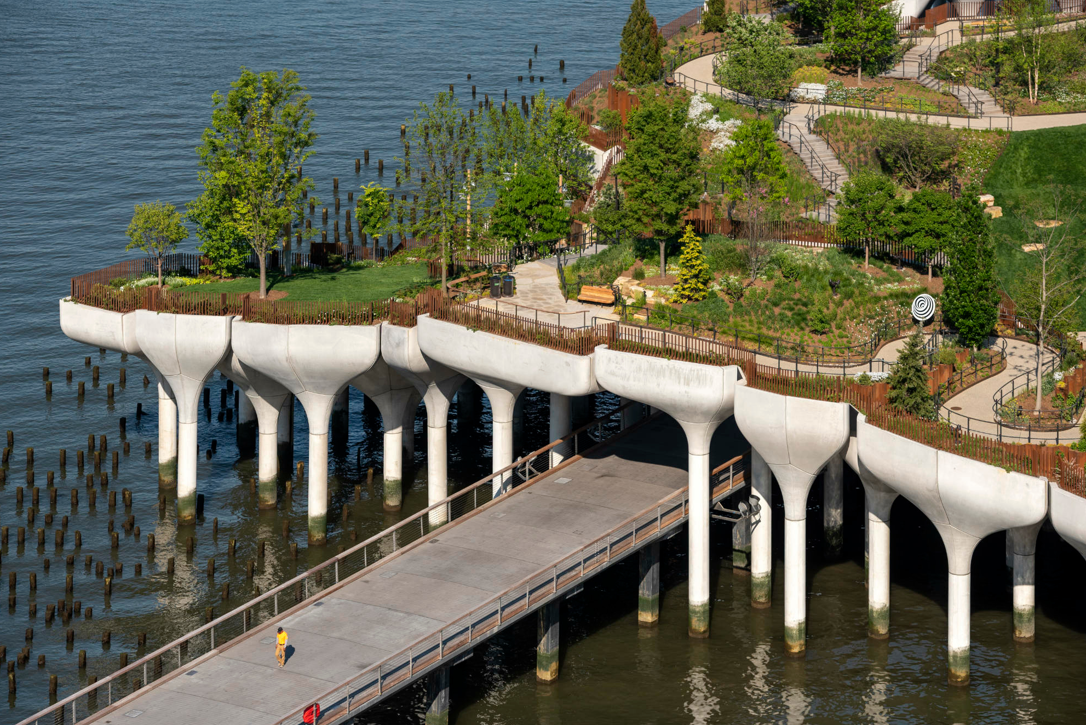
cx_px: 545
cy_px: 365
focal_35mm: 121
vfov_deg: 11.3
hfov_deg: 16.9
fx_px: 3652
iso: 200
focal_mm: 120
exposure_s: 1/1250
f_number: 5.6
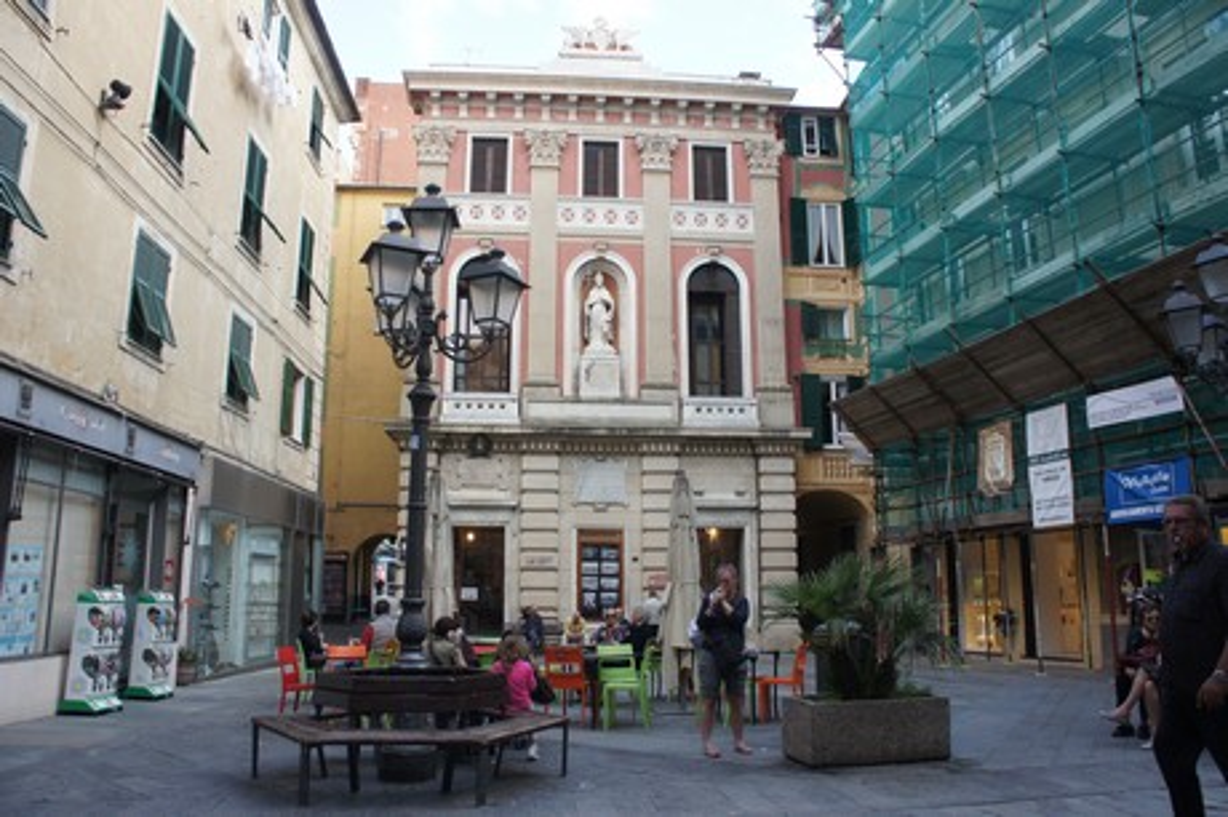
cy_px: 408
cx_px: 614
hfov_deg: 67.4
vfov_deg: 47.9
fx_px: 920
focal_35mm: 27
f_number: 5.6
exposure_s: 1/250
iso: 640
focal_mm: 18
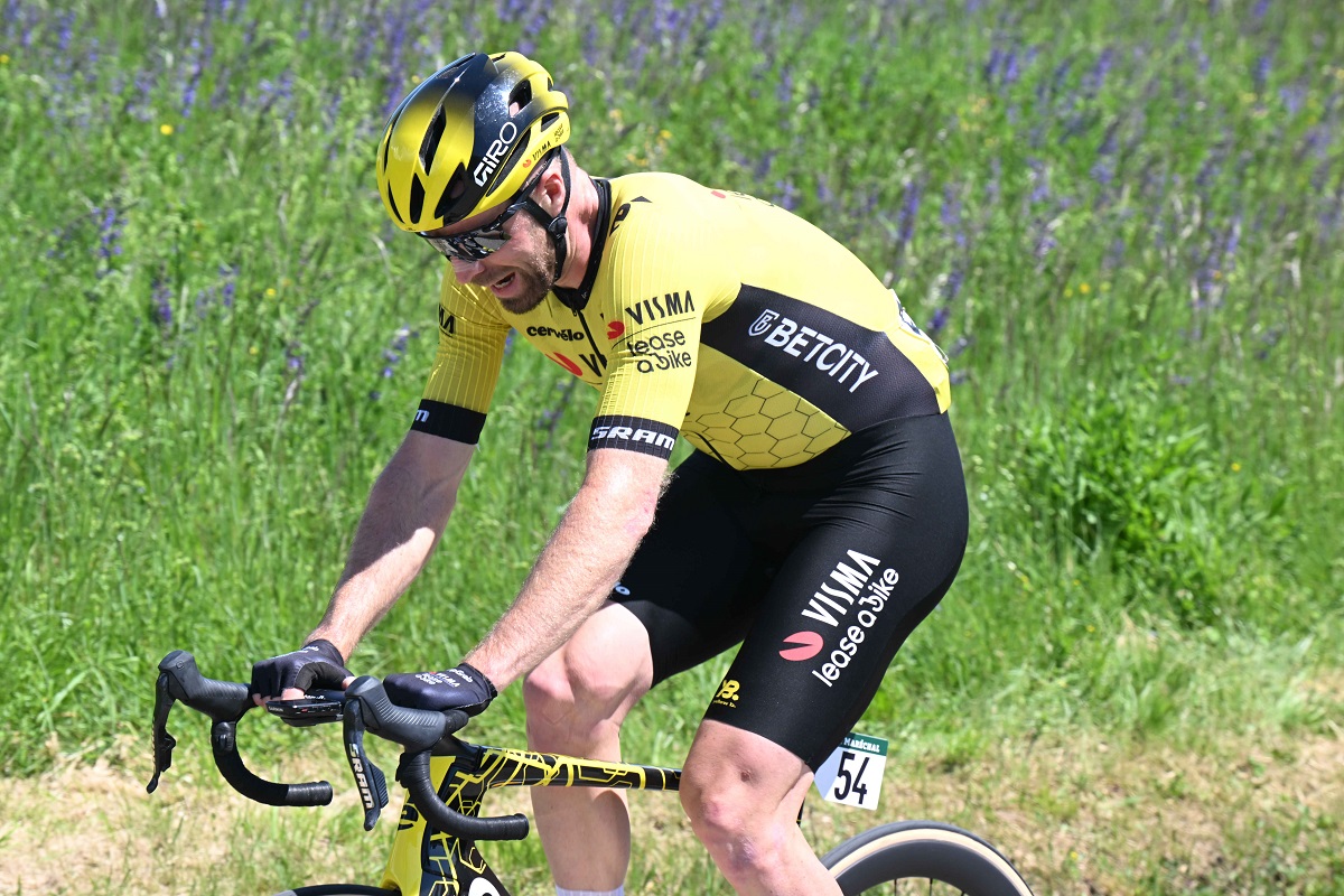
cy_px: 448
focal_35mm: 140
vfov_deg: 9.8
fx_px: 5226
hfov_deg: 14.7
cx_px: 672
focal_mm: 140
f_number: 8
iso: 400
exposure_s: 1/500
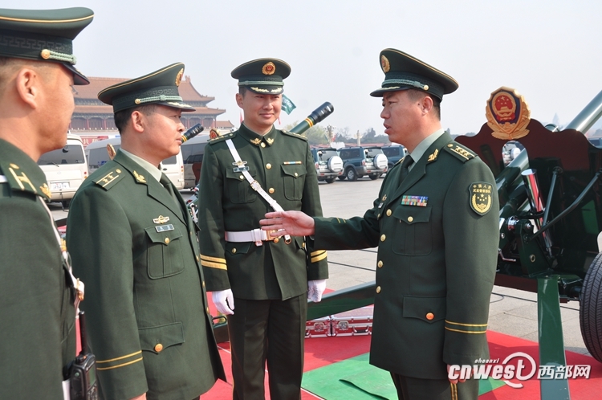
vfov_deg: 36.8
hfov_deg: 53.2
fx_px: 601
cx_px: 301
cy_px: 200
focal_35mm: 36
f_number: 8
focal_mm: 24
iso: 200
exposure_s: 1/250
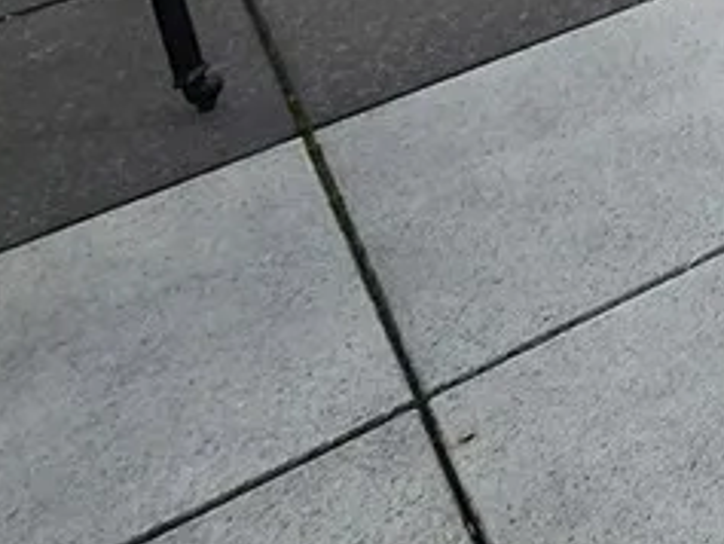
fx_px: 1653
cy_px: -877
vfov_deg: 12.7
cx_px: 1485
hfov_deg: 17.2
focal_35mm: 79
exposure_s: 1/834
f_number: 2.2
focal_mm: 1.74
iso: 40
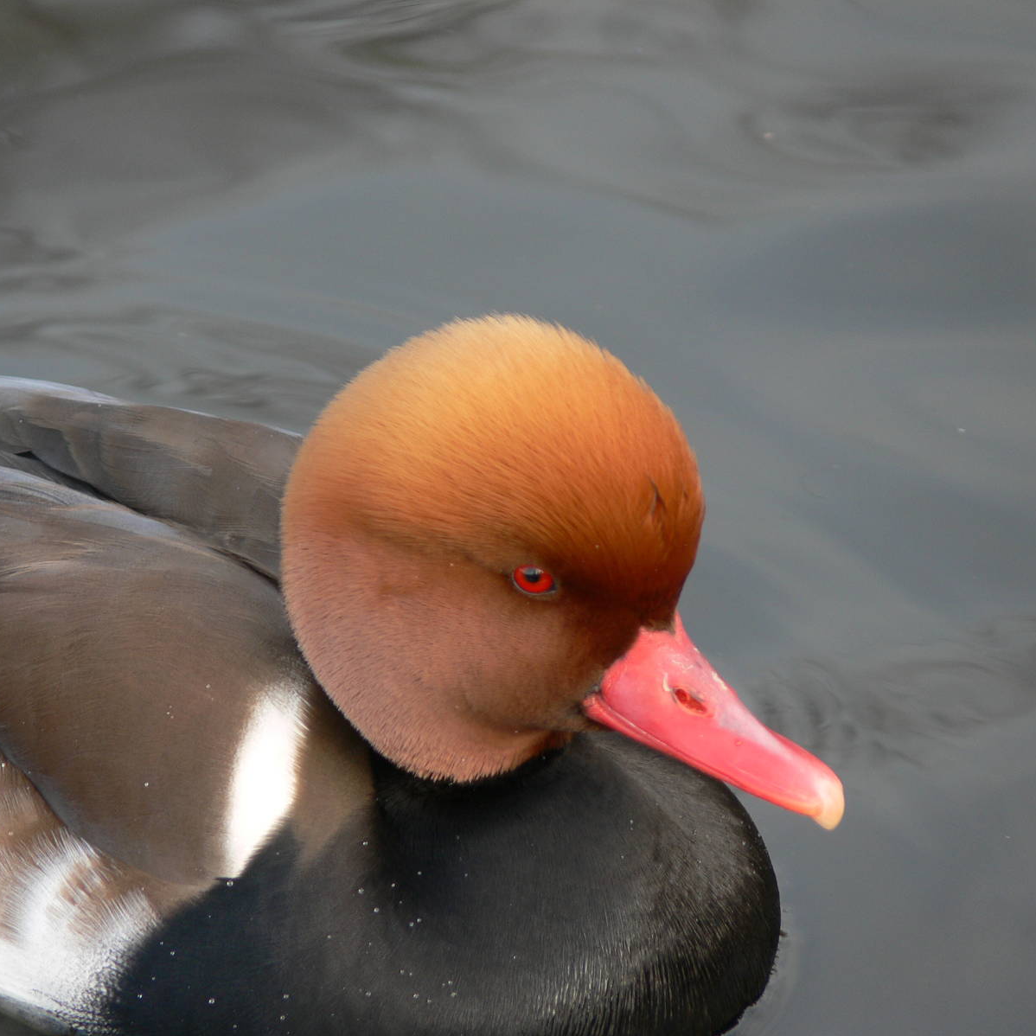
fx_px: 16795
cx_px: 447
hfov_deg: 3.5
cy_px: 518
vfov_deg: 3.5
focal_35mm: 496
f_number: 4
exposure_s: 1/80
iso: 80
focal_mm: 88.8
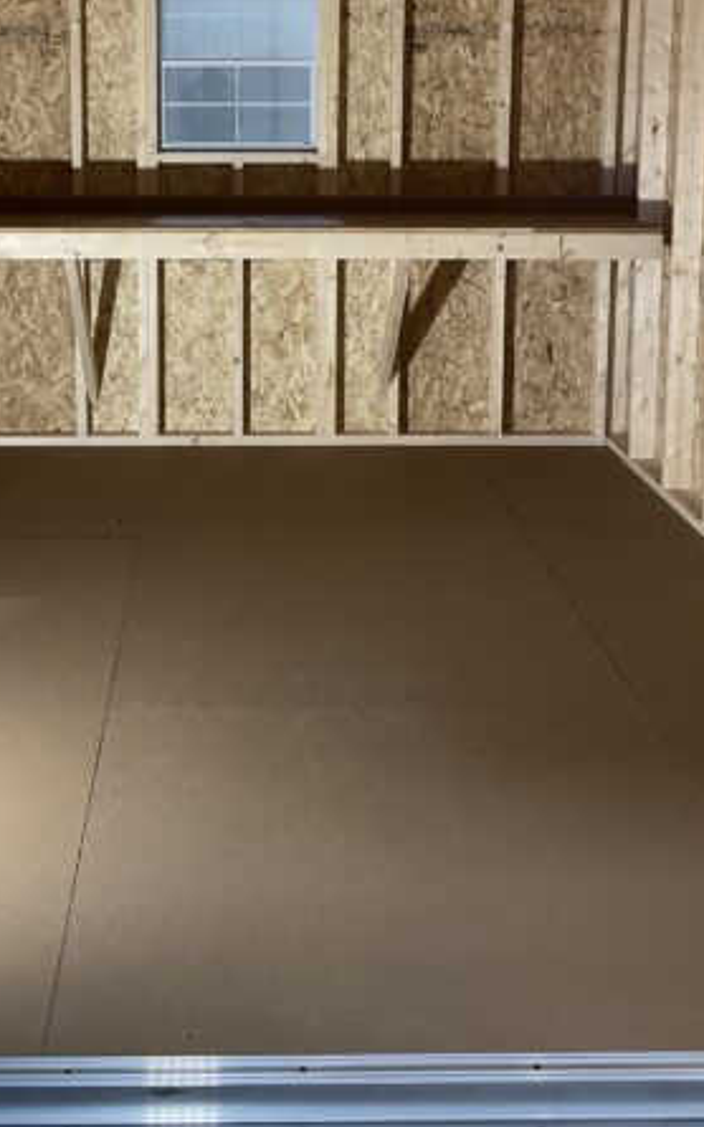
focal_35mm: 47
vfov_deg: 41.4
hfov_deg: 27.3
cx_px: 241
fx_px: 1443
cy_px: 286
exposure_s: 1/60
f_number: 1.8
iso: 125
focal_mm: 3
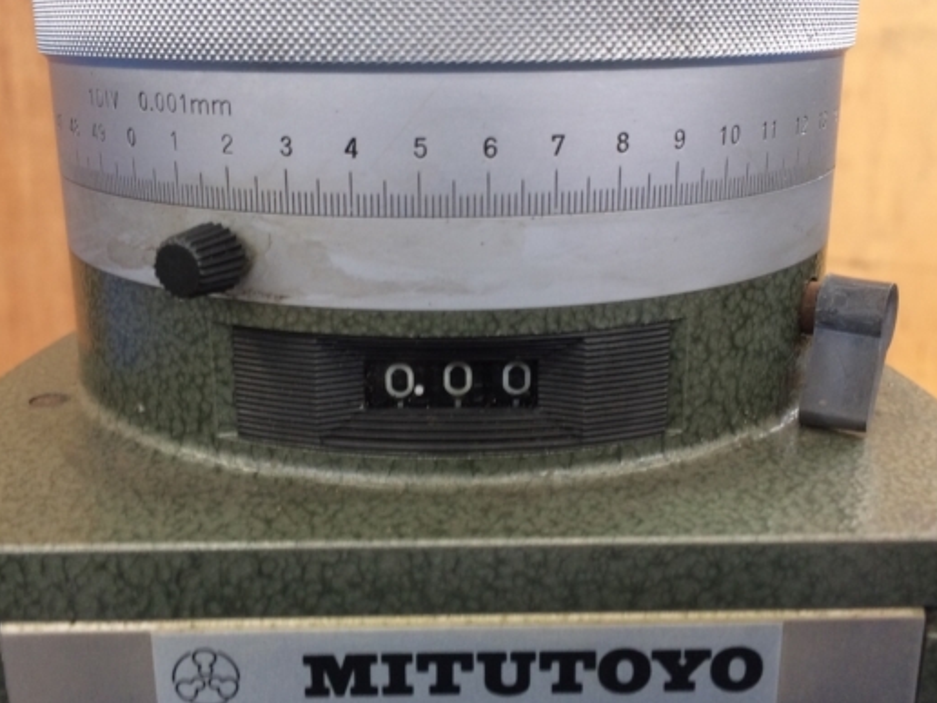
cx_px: 449
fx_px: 974
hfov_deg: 51.3
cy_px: 289
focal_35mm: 36
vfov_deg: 39.5
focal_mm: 4.15
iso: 100
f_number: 2.2
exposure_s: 1/30
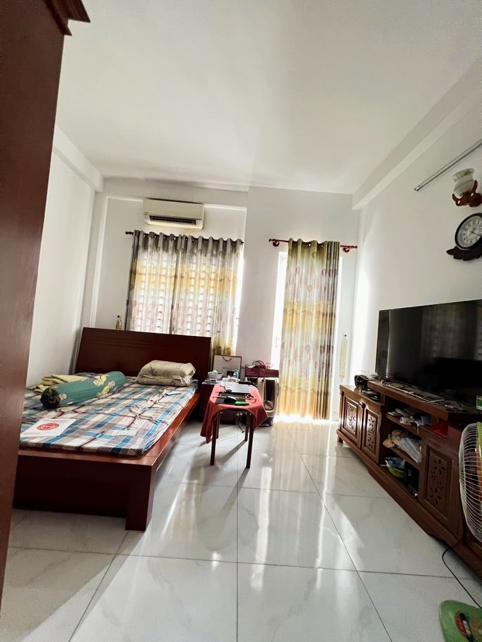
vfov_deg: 106.2
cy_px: 321
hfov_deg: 89.9
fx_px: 241
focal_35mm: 13
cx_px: 241
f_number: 1.8
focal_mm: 1.57
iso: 500
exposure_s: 1/50
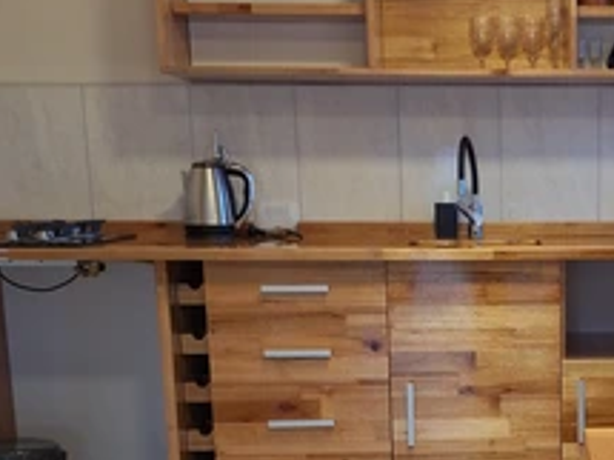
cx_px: 557
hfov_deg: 37.7
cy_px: 389
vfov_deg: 29.9
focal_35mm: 47
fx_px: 833
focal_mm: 5.54
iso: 64
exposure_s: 1/40
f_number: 1.8
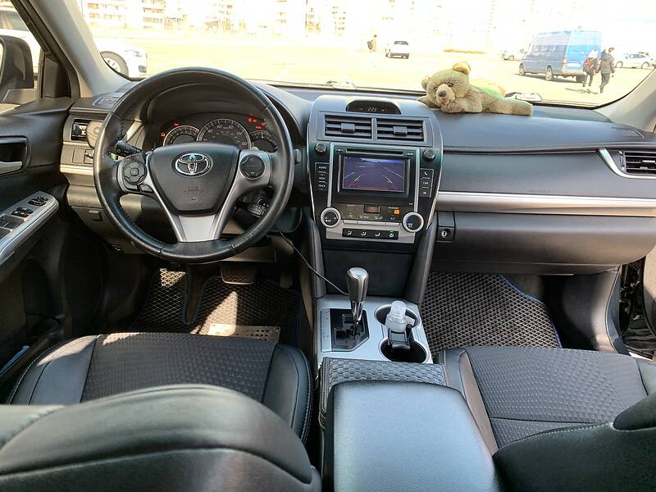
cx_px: 328
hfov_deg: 67.3
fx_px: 493
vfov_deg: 53.1
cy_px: 246
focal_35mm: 26
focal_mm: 4.2
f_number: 1.8
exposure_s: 1/121
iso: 50
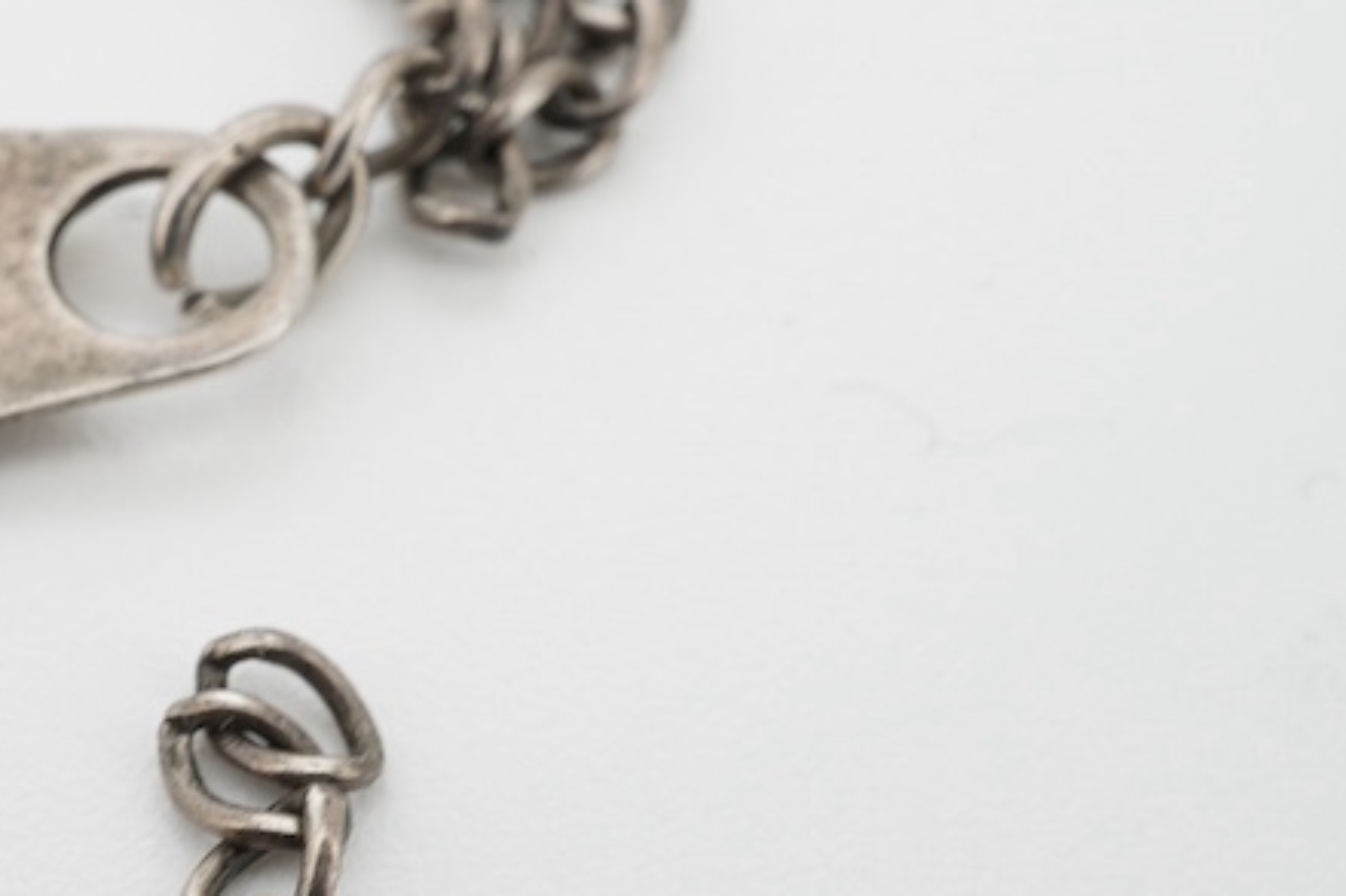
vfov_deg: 14.8
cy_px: 581
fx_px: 3438
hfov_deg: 21.6
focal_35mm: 92
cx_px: 107
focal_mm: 30
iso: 200
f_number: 22
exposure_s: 1/125
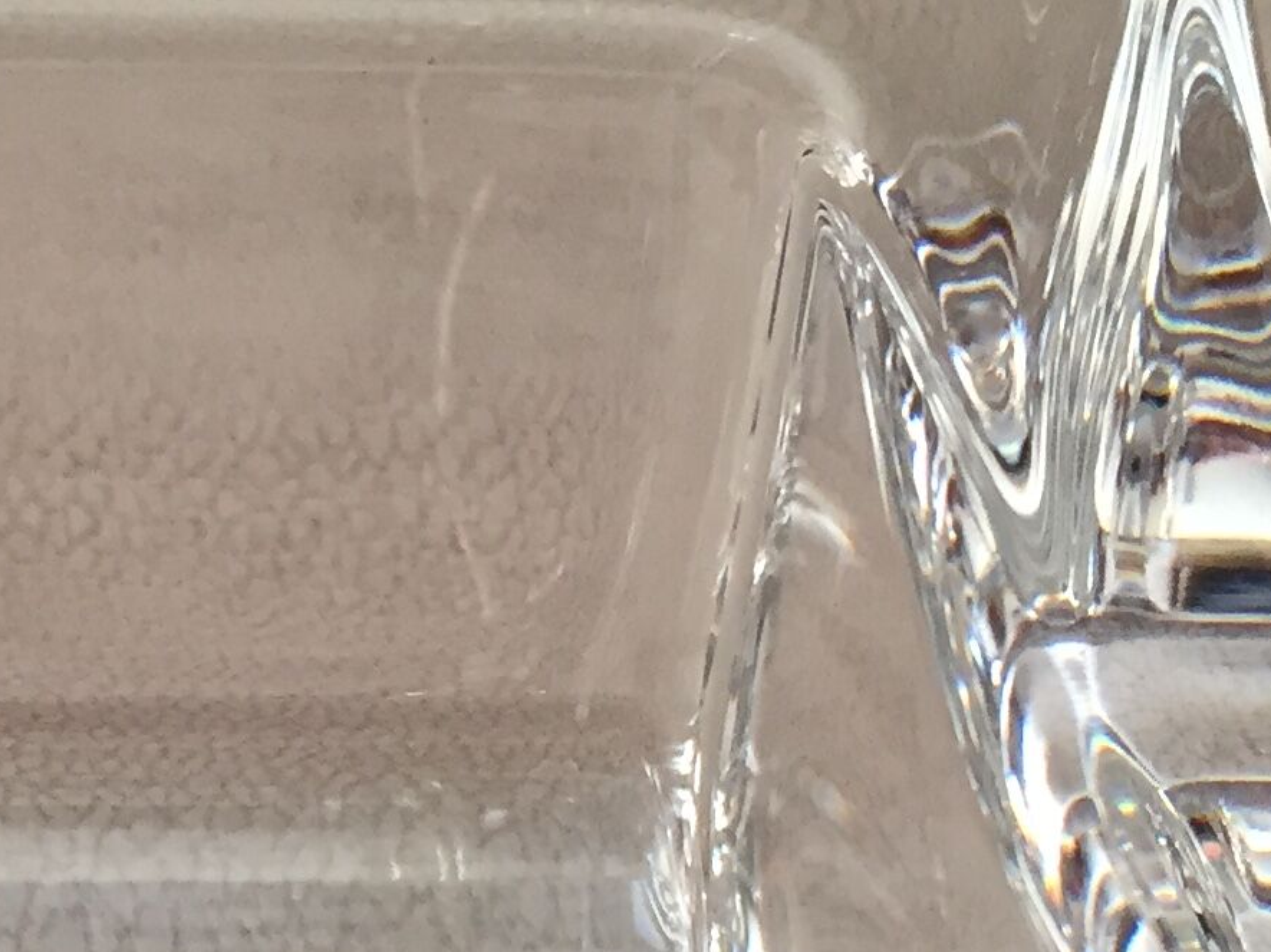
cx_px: -178
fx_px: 3927
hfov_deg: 17.7
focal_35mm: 107
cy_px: 1205
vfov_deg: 13.4
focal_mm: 4.15
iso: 80
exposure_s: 1/33
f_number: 2.2
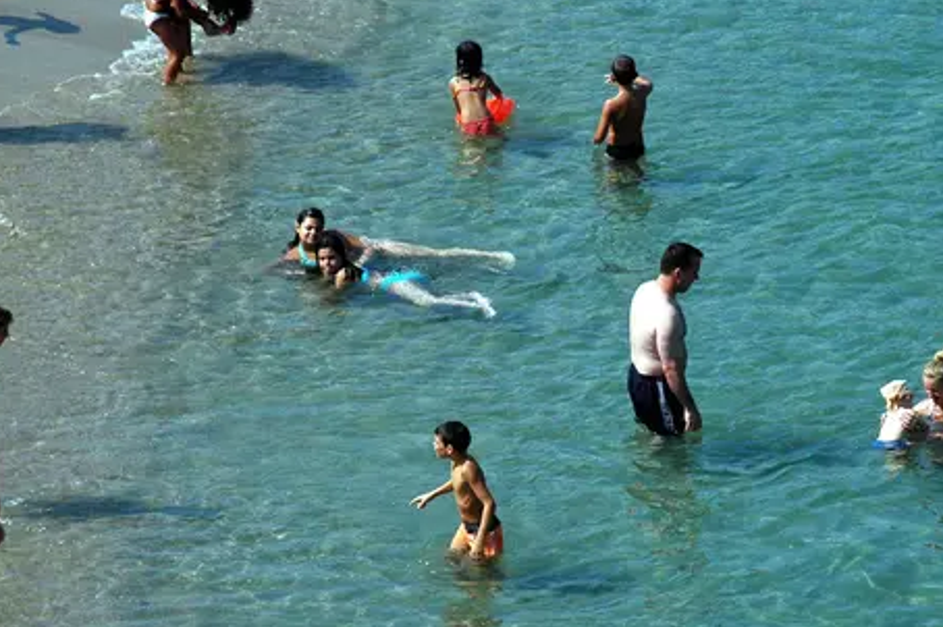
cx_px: 513
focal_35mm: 365
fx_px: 9554
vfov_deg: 3.8
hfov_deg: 5.7
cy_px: 316
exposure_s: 1/1250
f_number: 8
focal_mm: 170
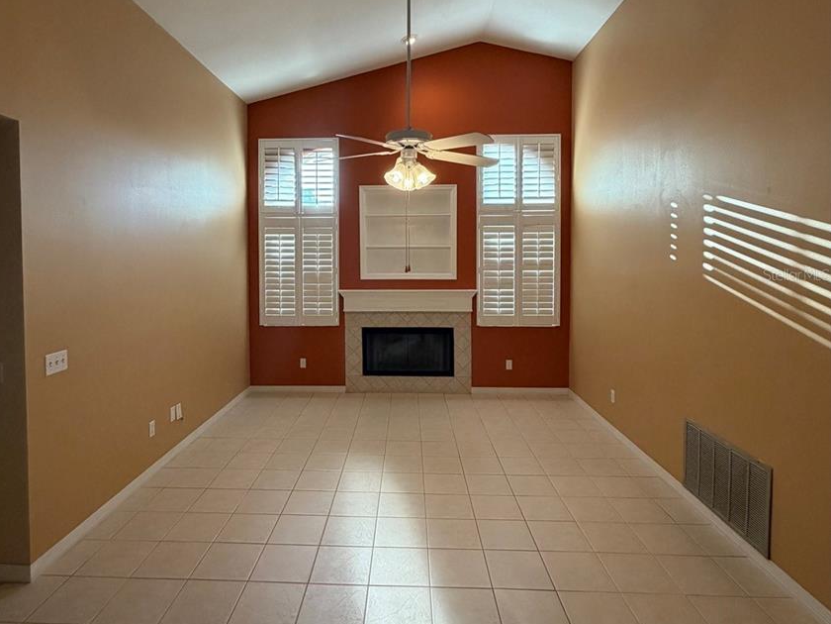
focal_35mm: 20
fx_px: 480
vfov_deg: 65.7
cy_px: 274
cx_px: 388
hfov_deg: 81.6
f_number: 2.2
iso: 200
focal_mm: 2.22
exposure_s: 1/120
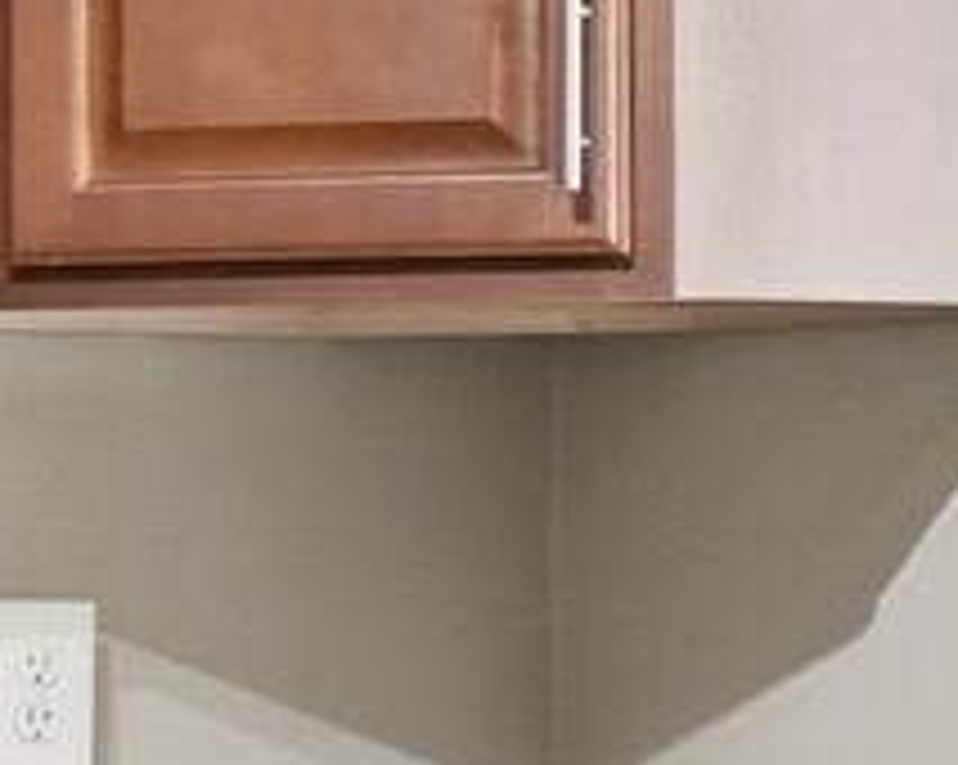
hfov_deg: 14.6
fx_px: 3739
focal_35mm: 132
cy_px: 421
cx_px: 540
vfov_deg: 11.7
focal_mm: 10
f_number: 4
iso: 100
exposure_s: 1/160
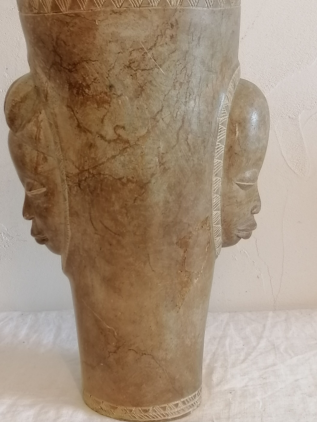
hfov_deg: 19.6
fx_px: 916
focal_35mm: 75
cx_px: 151
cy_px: 189
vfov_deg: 26.0
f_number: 1.8
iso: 125
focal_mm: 5.4
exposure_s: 1/33.3
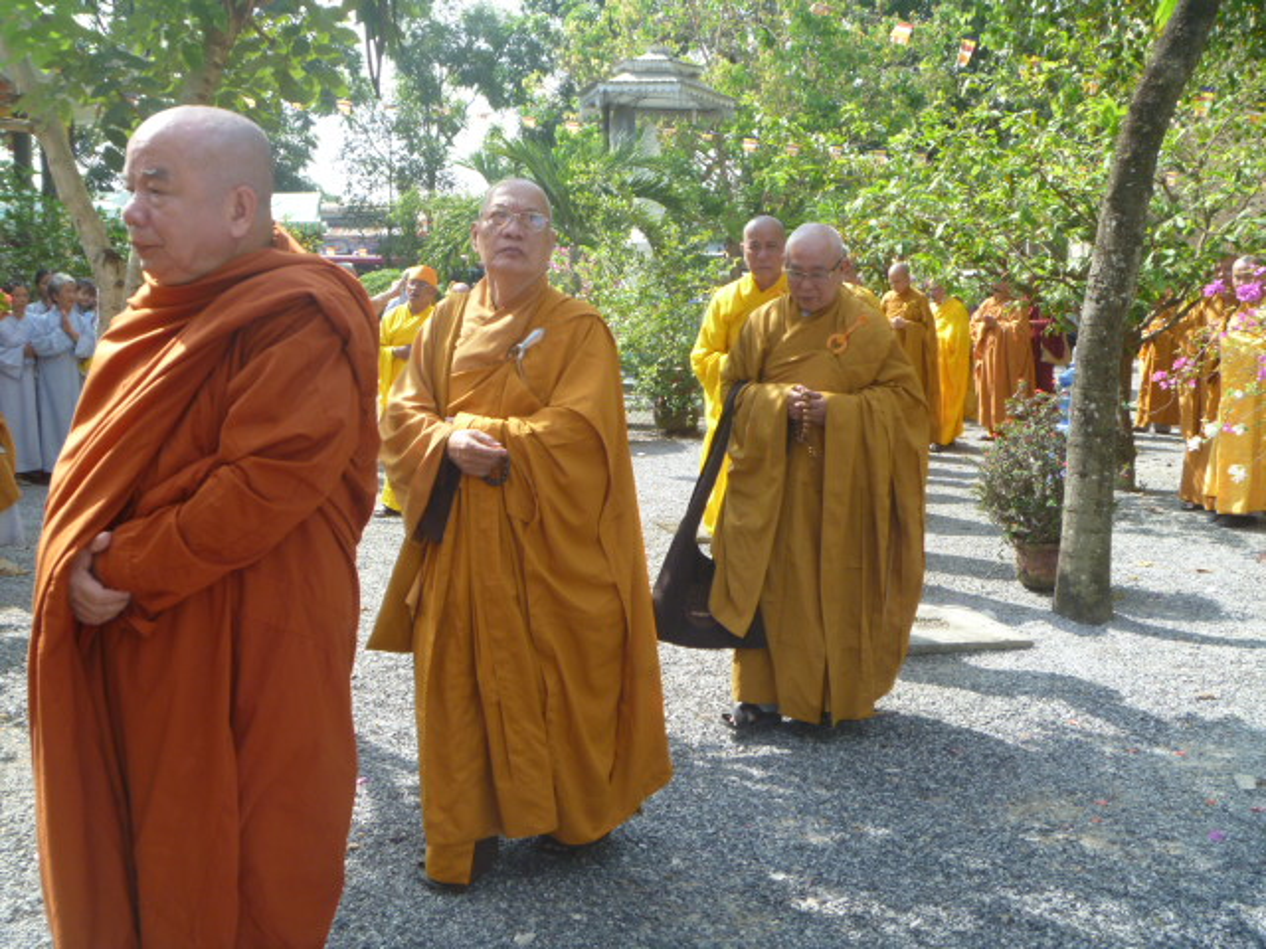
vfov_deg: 40.7
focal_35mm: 35
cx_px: 633
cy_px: 474
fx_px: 1280
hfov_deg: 52.6
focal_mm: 6.3
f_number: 3.5
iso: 80
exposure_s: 1/250
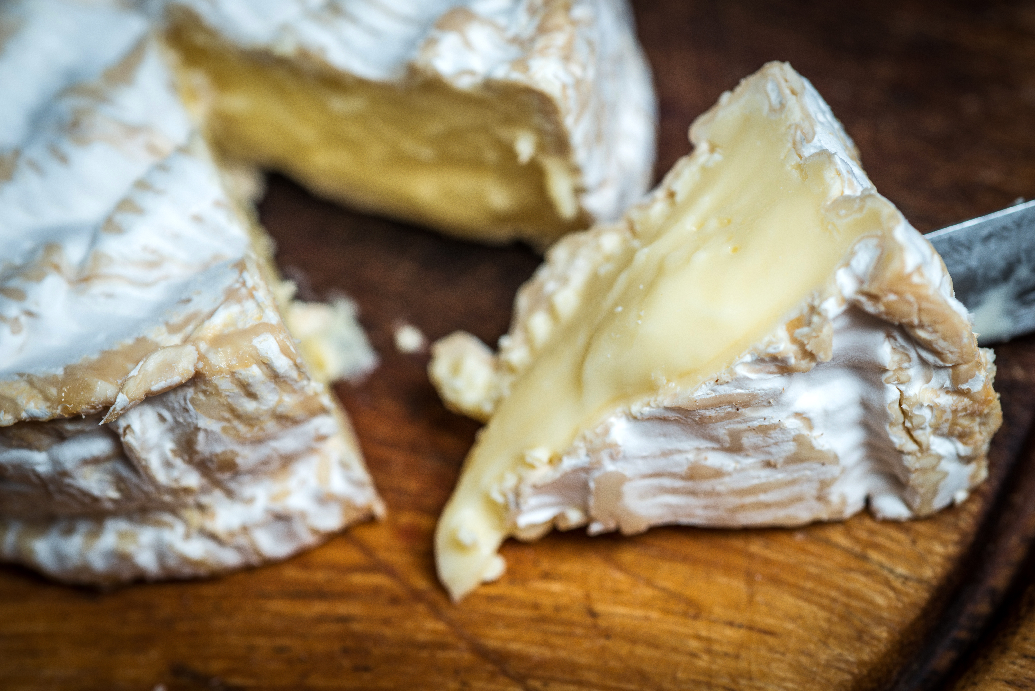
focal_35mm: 60
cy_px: 346
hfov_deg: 33.4
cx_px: 518
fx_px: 1725
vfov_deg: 22.6
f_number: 7.1
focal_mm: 60
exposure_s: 1/60
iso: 100
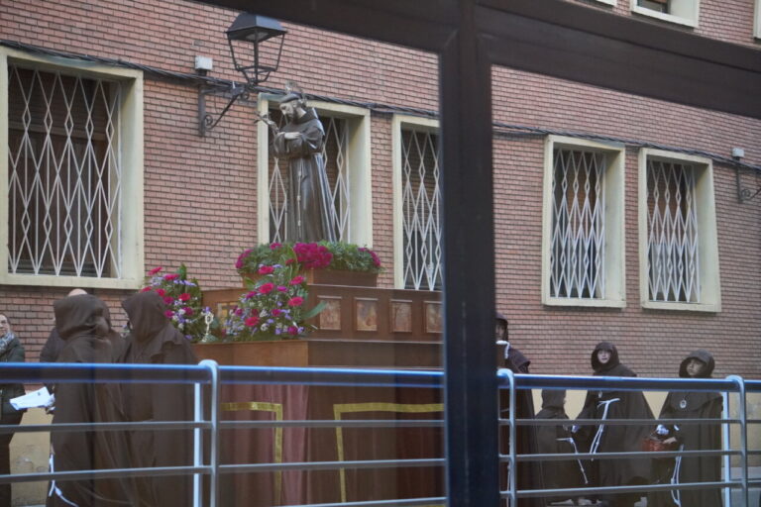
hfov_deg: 24.6
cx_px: 380
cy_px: 254
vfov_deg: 16.6
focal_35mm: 82
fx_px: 1744
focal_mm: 55
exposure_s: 1/160
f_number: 4.5
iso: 5000
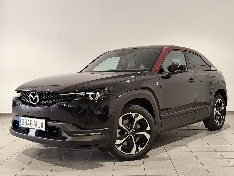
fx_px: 284
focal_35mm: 42
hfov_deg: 44.8
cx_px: 117
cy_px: 88
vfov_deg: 34.3
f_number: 1.65
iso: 640
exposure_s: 1/50
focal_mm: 6.19
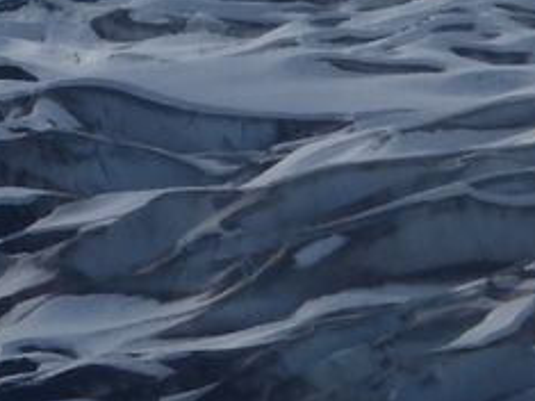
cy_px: -636
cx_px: -851
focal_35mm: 3546
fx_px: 54776
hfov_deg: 0.6
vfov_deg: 0.4
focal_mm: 116
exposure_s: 1/2000
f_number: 7.1
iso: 100
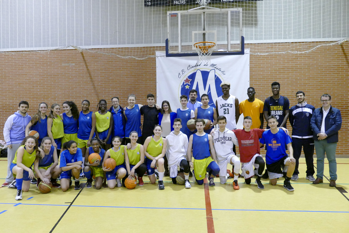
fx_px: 242
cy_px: 116
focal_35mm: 25
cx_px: 174
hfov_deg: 71.5
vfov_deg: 51.3
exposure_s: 1/40
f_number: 3.9
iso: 1600
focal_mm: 9.12
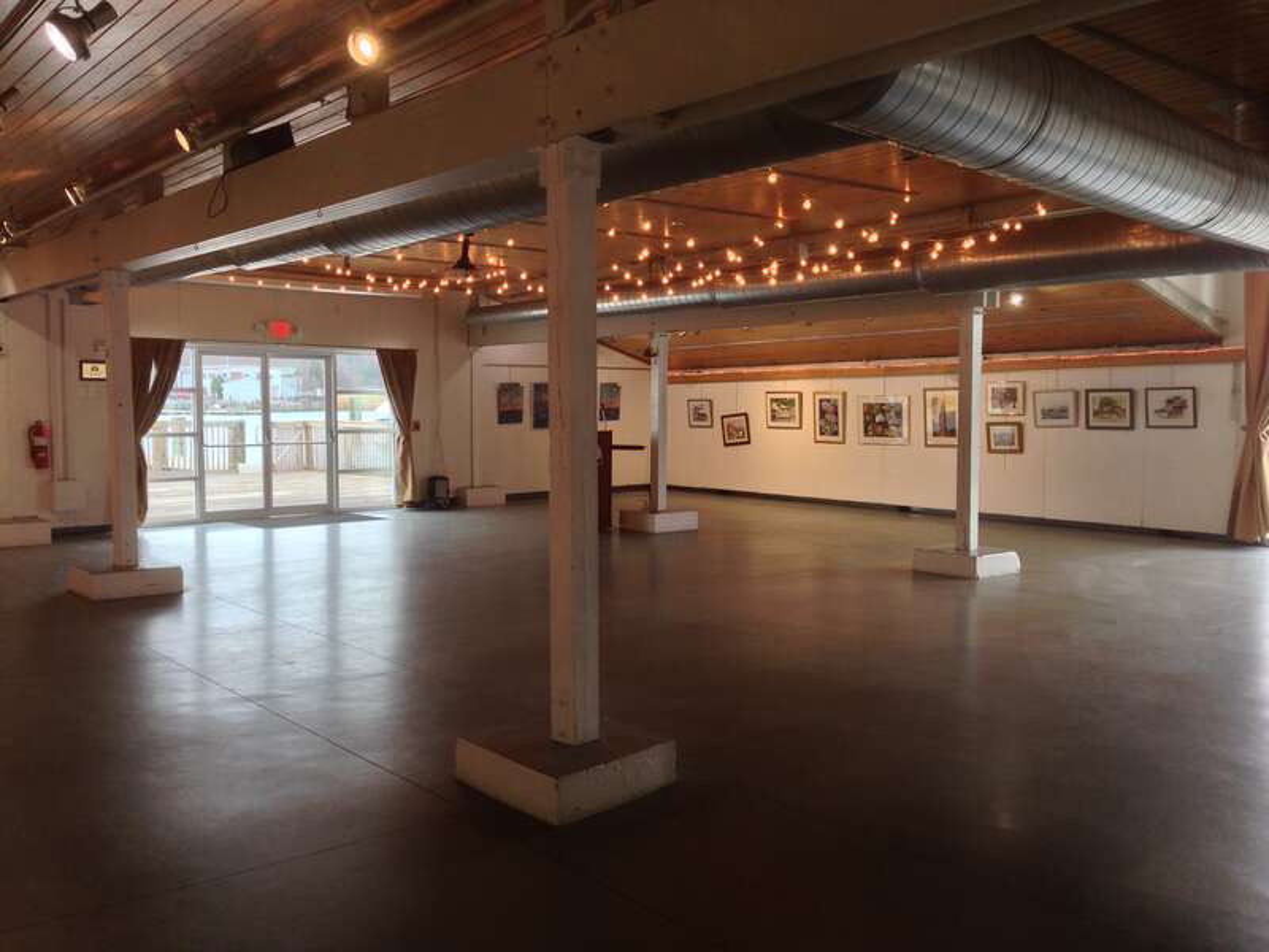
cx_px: 634
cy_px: 476
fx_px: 1210
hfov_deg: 55.4
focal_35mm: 33
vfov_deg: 42.9
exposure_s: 1/40
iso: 50
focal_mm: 4.12
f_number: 2.4
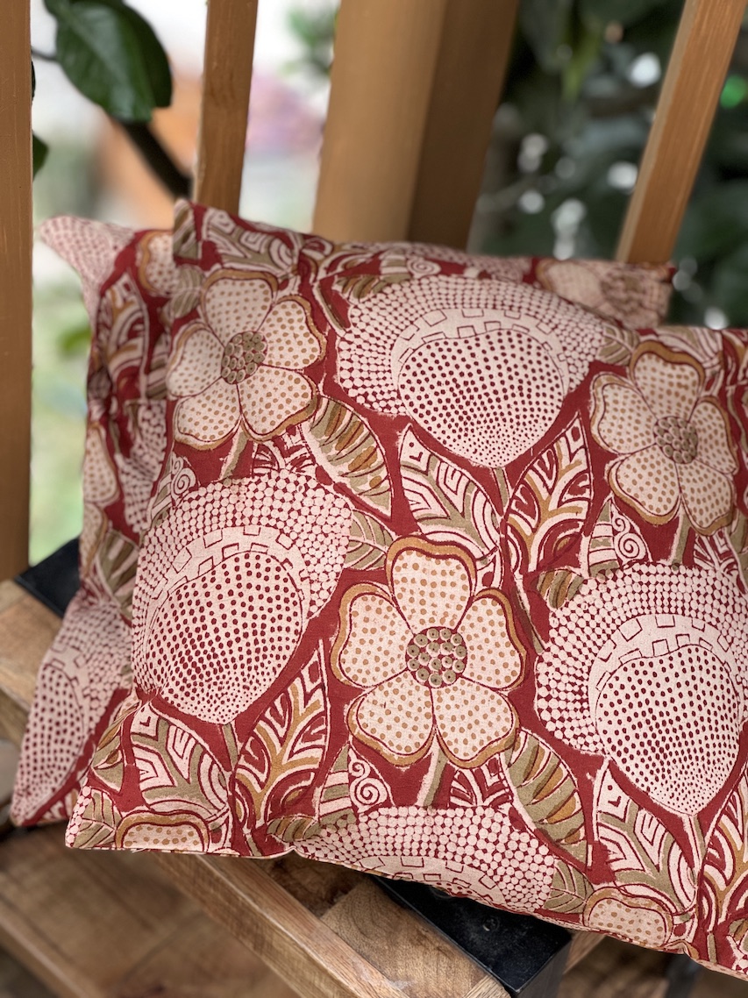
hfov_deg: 19.1
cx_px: 374
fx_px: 2219
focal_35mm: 77
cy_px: 499
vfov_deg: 25.3
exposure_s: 1/99
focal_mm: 9
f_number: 2.8
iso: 125
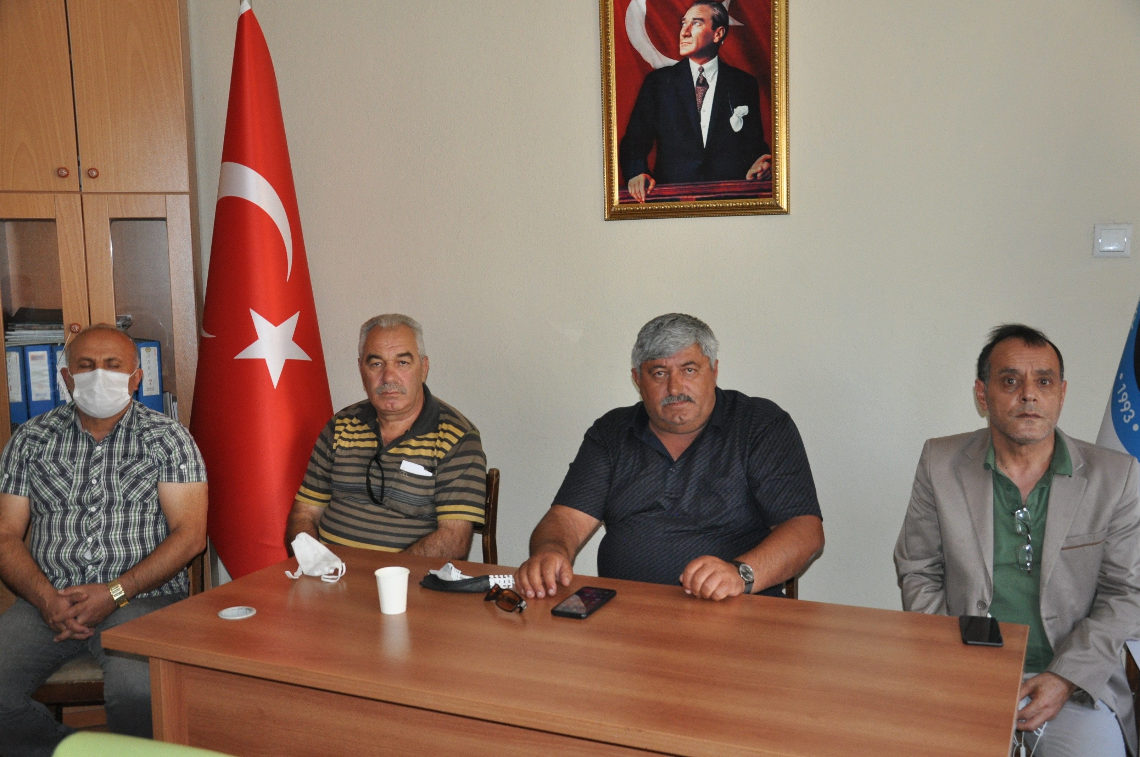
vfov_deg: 36.8
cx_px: 570
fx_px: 1139
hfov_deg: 53.2
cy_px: 378
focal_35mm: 36
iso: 800
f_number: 3.8
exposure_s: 1/60
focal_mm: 24
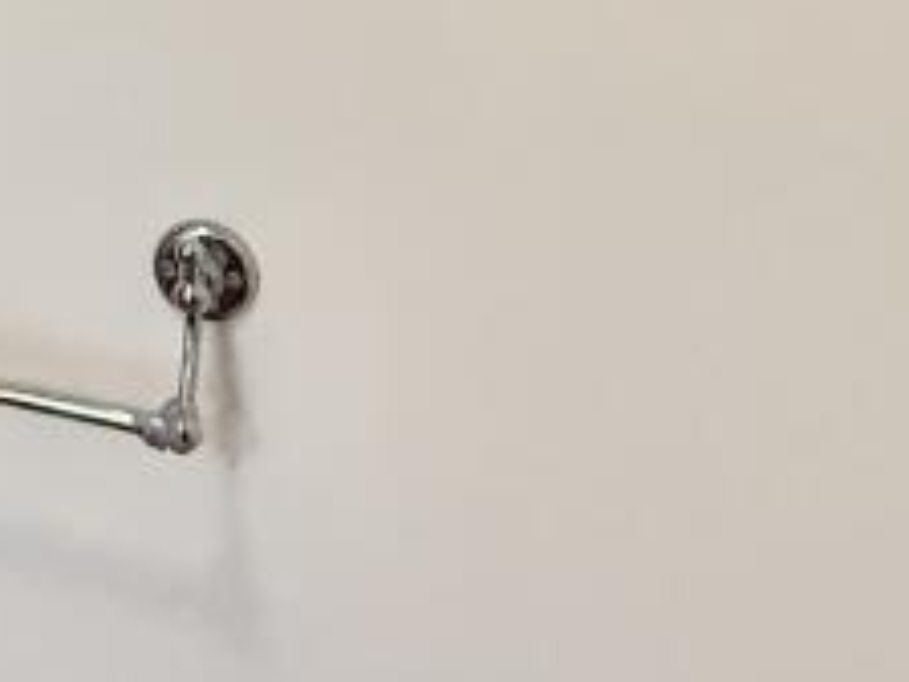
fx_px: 1681
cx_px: -349
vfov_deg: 20.4
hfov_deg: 25.1
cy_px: -272
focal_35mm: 64
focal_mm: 2.22
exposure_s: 1/50
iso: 500
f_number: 2.2
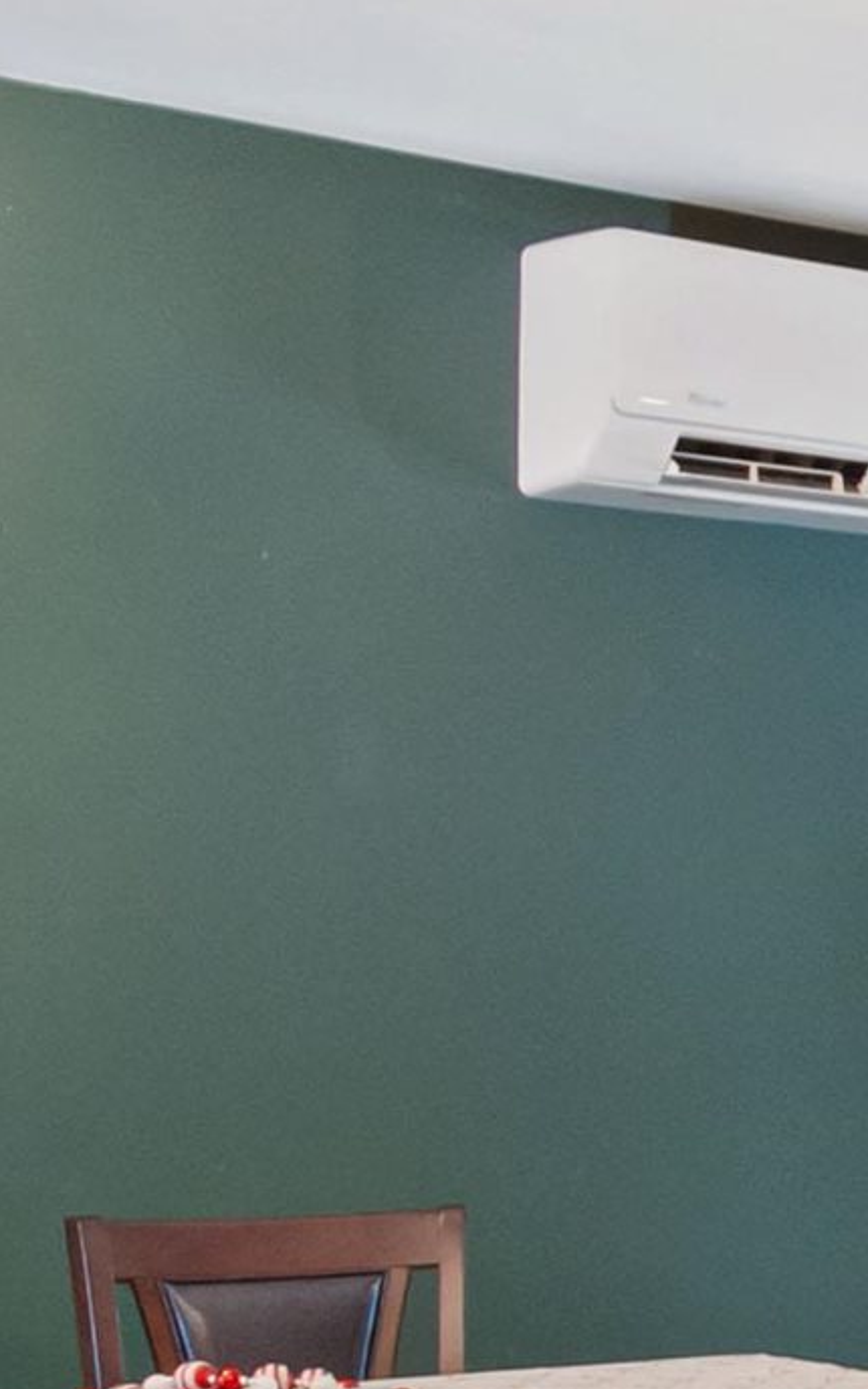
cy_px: 1153
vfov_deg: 24.7
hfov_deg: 10.9
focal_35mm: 82
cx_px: 2580
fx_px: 3104
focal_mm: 12
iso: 200
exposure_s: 1/1.43
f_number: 10
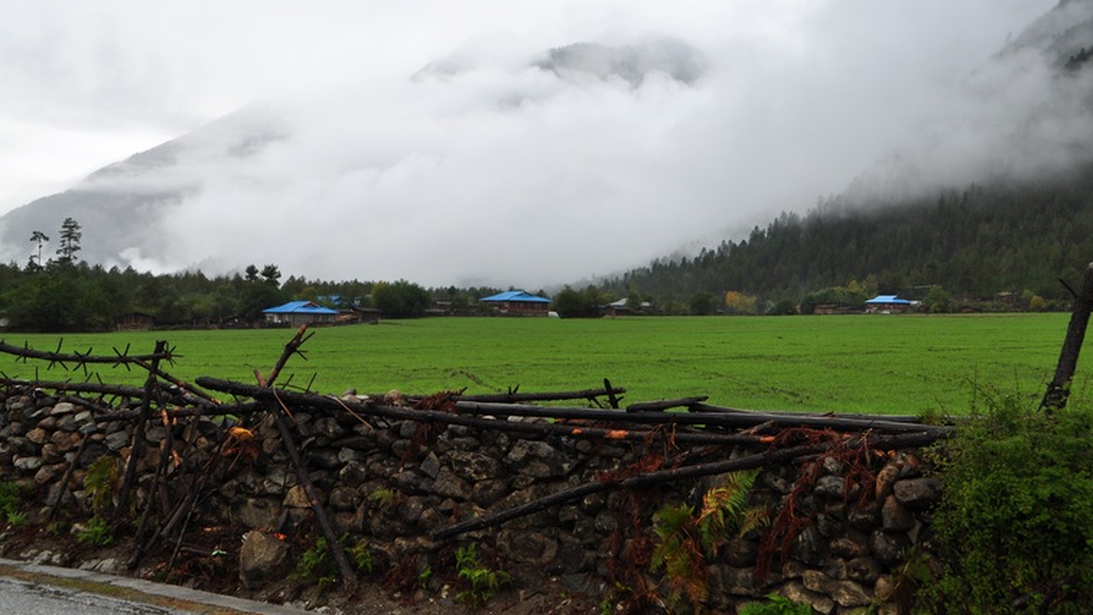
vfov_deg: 28.0
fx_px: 1233
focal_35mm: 43
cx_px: 547
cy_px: 258
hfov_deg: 47.8
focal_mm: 27
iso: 200
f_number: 7.1
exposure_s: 1/60
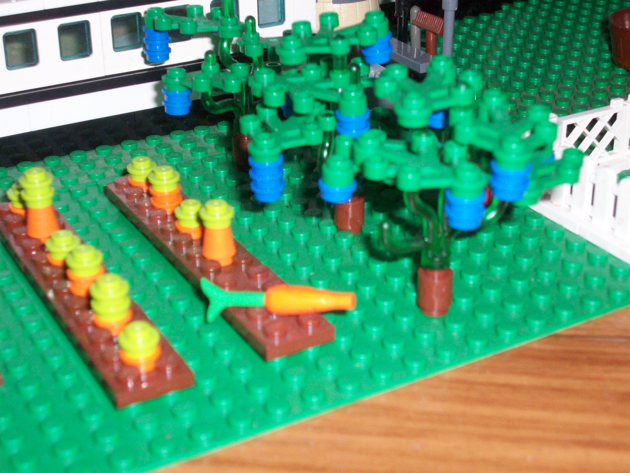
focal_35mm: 64
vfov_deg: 22.9
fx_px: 1165
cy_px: 236
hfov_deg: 30.3
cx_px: 315
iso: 160
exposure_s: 1/63.7
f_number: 3.8
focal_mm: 10.7
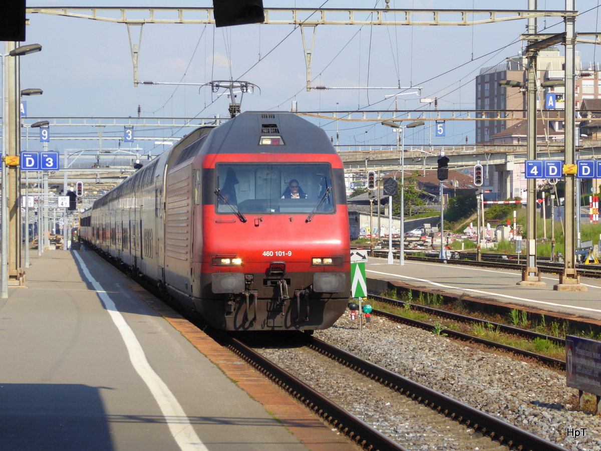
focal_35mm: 177
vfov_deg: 8.4
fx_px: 3073
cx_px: 300
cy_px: 226
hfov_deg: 11.2
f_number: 5.5
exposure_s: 1/250
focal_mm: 28.7
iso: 80
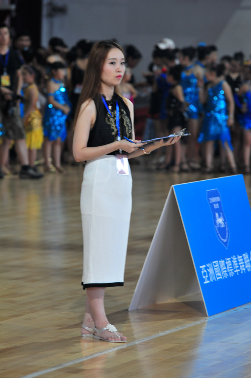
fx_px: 2517
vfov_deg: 8.6
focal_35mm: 240
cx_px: 126
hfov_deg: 5.7
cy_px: 189
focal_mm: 160
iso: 450
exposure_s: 1/30
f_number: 4
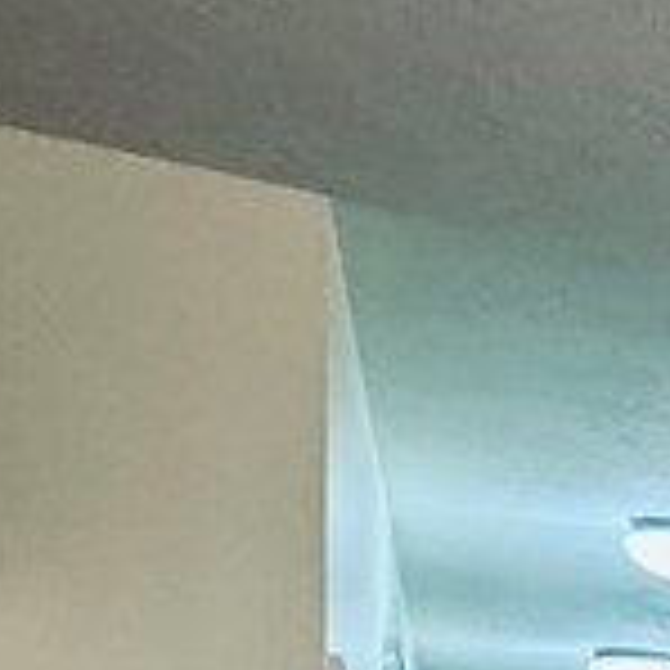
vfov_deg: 18.4
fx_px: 1861
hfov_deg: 10.6
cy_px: 967
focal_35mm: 85
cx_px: 2158
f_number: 2.2
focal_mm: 2.22
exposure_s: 1/120
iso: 250
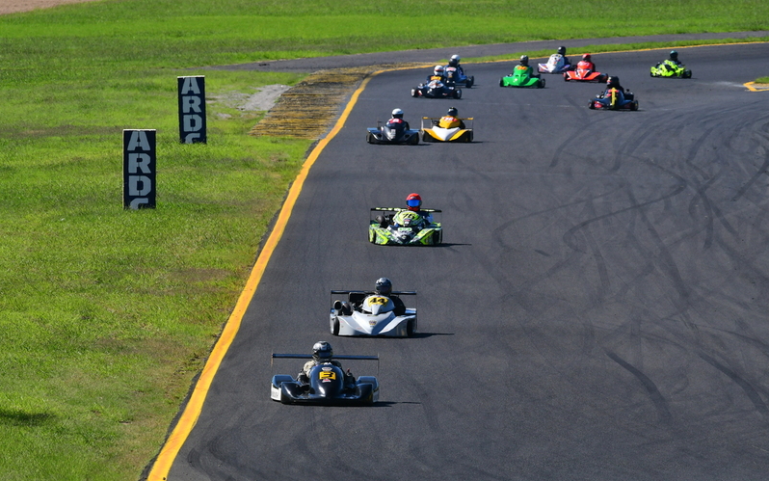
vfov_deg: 2.1
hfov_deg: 3.4
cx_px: 384
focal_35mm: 613
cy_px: 241
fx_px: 12849
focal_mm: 400
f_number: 13
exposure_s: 1/640
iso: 500
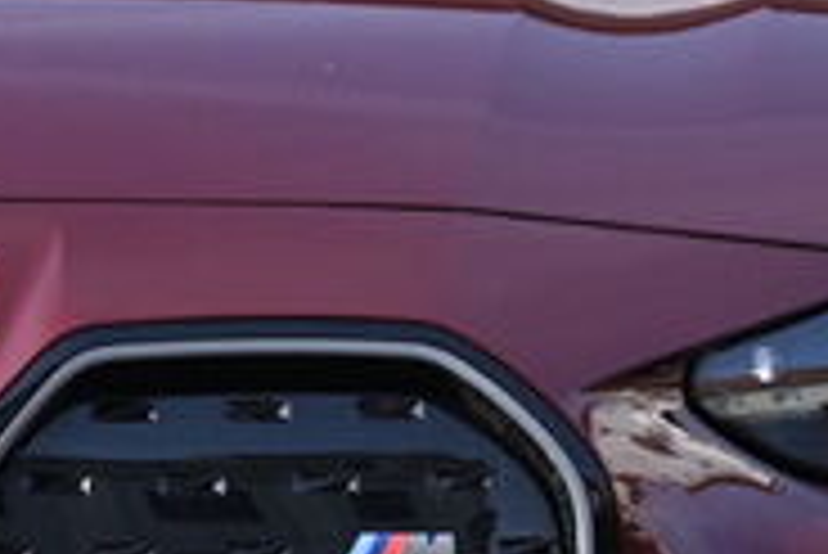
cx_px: -104
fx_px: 4673
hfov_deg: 10.0
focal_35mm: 203
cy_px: 531
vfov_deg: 6.8
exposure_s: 1/250
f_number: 5.6
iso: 110
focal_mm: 26
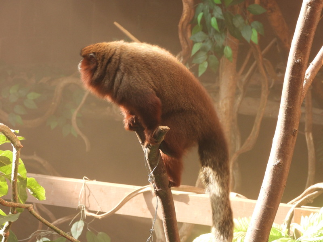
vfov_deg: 9.6
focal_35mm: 155
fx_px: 1446
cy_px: 121
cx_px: 162
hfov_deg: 12.7
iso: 140
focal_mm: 27.9
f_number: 4
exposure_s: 1/60
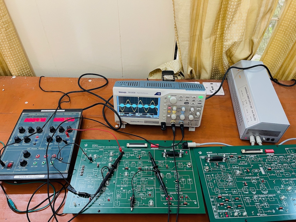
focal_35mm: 26
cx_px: 148
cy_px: 111
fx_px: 222
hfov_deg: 67.3
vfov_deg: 53.1
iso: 200
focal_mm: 5.1
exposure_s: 1/51
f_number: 1.6
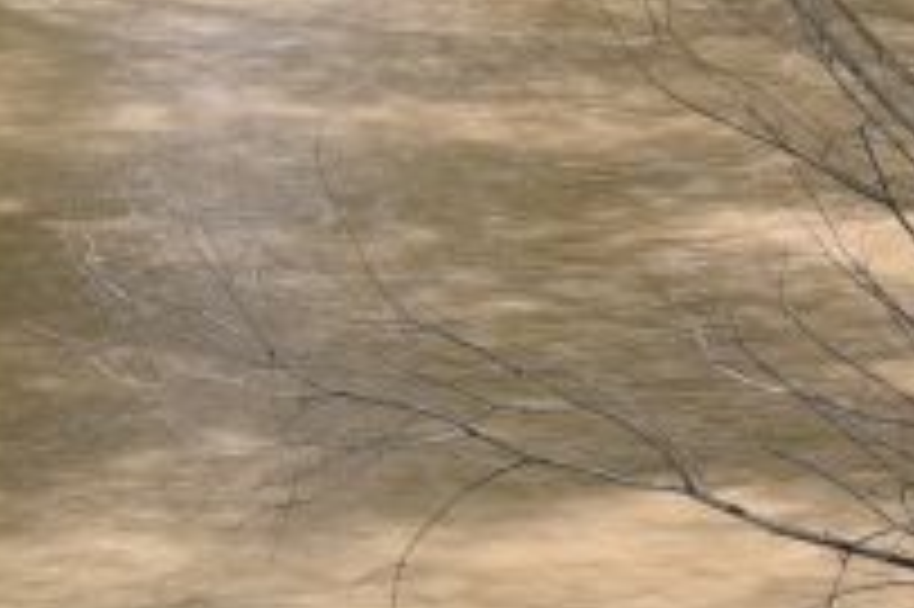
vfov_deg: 6.9
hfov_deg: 10.3
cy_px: 277
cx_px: 320
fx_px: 5048
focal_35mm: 199
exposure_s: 1/125
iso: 160
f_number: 8
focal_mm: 31
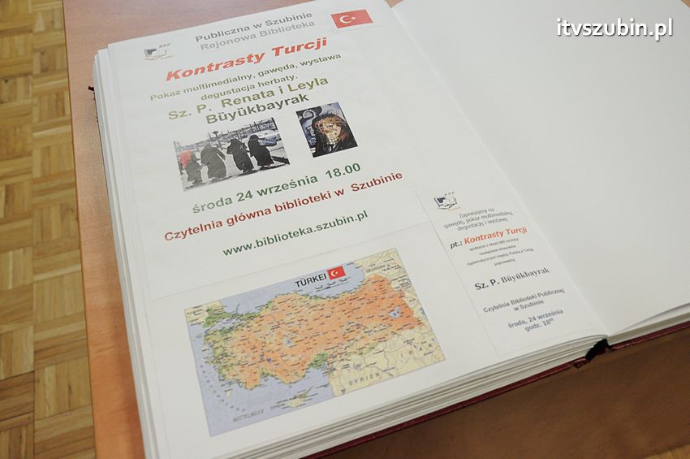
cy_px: 230
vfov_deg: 39.9
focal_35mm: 33
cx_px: 345
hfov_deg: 57.3
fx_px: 632
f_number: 5.6
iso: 1250
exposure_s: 1/80
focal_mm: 22
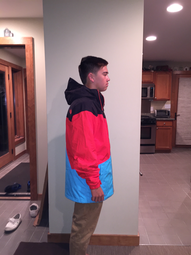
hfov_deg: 48.2
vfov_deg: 61.7
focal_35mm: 29
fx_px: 213
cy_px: 128
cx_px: 96
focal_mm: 4.15
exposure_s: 1/20
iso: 125
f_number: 2.2
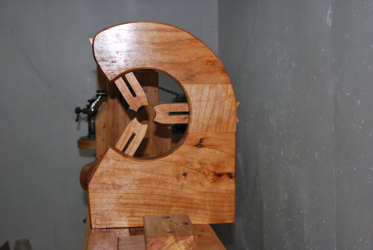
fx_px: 545
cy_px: 125
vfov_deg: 25.8
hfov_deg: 37.8
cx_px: 186
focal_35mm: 52
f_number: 5.3
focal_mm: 35
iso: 200
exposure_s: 1/60
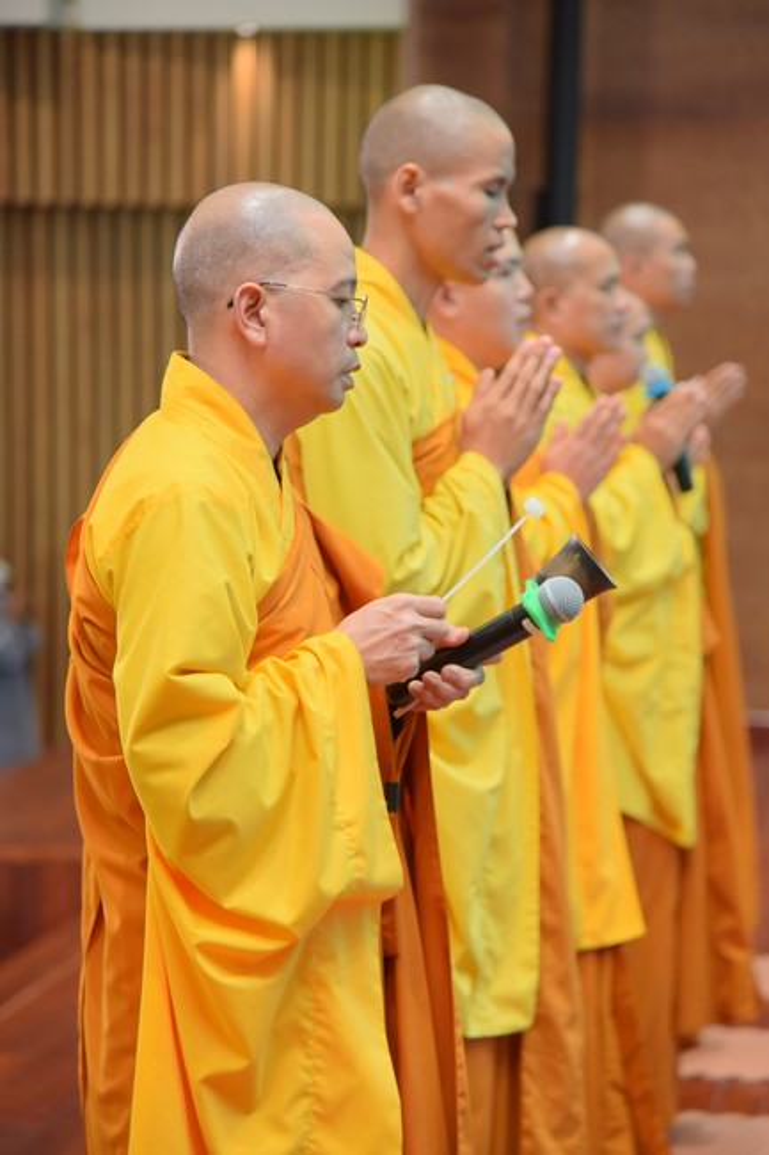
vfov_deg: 19.5
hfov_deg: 13.0
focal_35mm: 105
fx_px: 3366
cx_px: 384
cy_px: 578
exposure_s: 1/125
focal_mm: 105
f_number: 4.5
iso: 1250
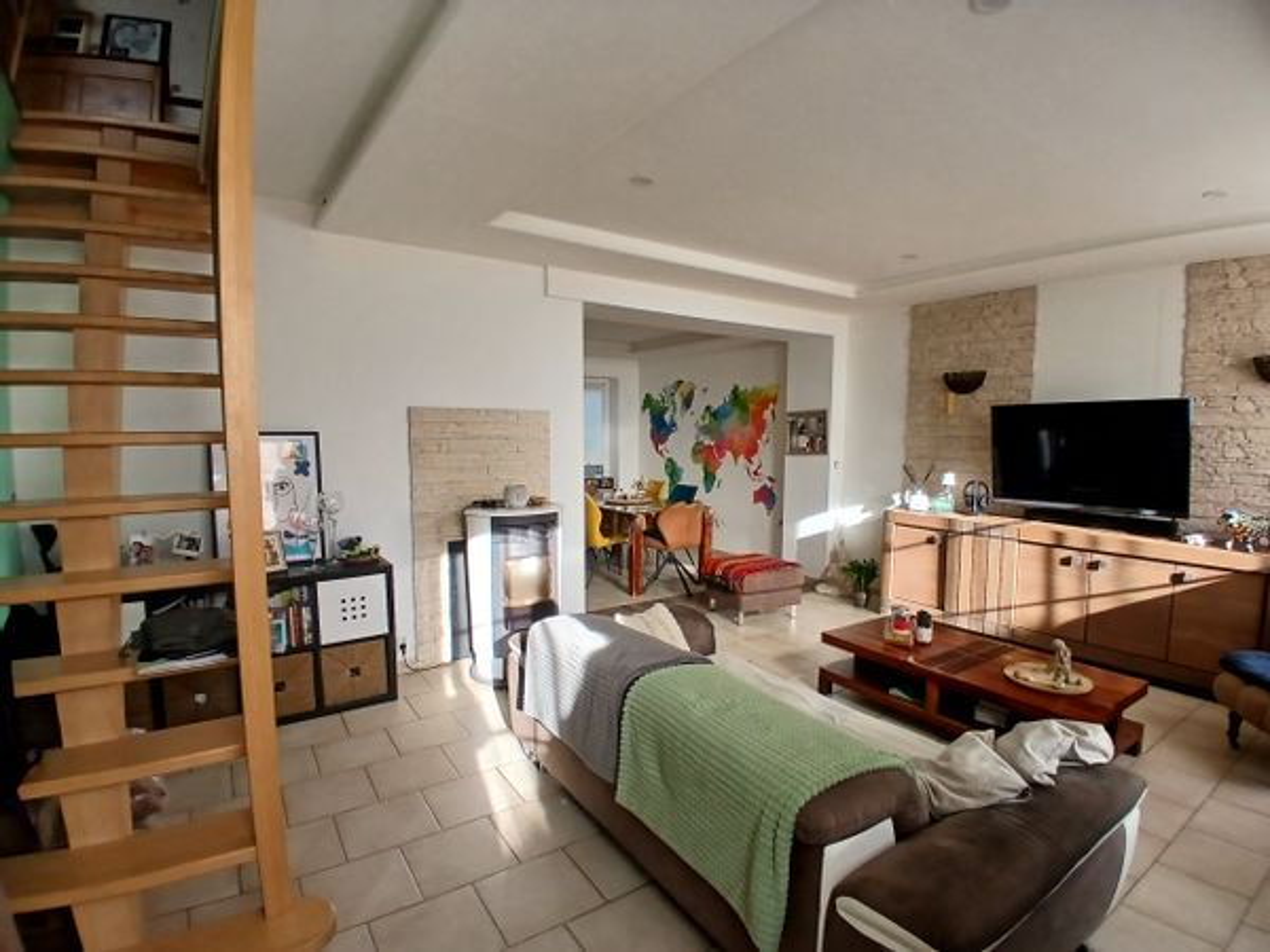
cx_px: 635
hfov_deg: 91.0
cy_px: 476
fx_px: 624
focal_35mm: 17
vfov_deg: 74.7
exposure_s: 1/60
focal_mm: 1.4
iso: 64
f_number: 2.2
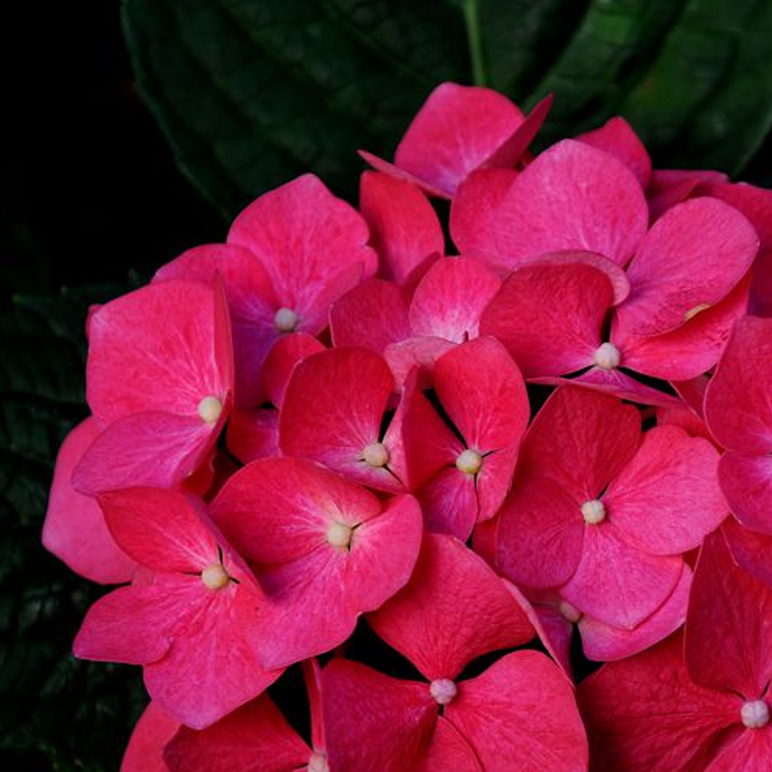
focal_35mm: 184
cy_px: 468
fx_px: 4643
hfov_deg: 9.5
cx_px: 529
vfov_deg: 9.5
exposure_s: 1/100
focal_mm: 70
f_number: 5.6
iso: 200
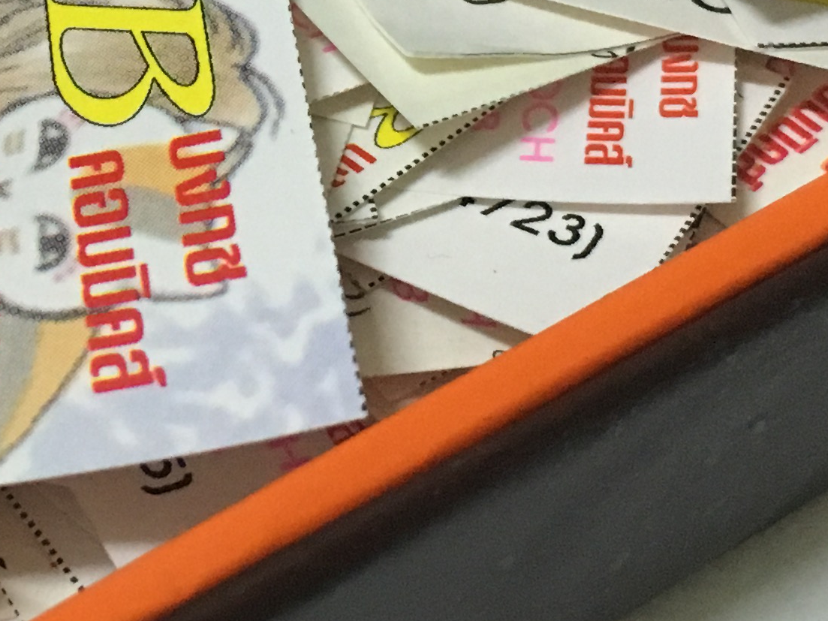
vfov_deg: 13.7
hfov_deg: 18.4
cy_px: -23
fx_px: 2535
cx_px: 170
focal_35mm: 106
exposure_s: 1/17
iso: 200
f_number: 2.2
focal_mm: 4.15
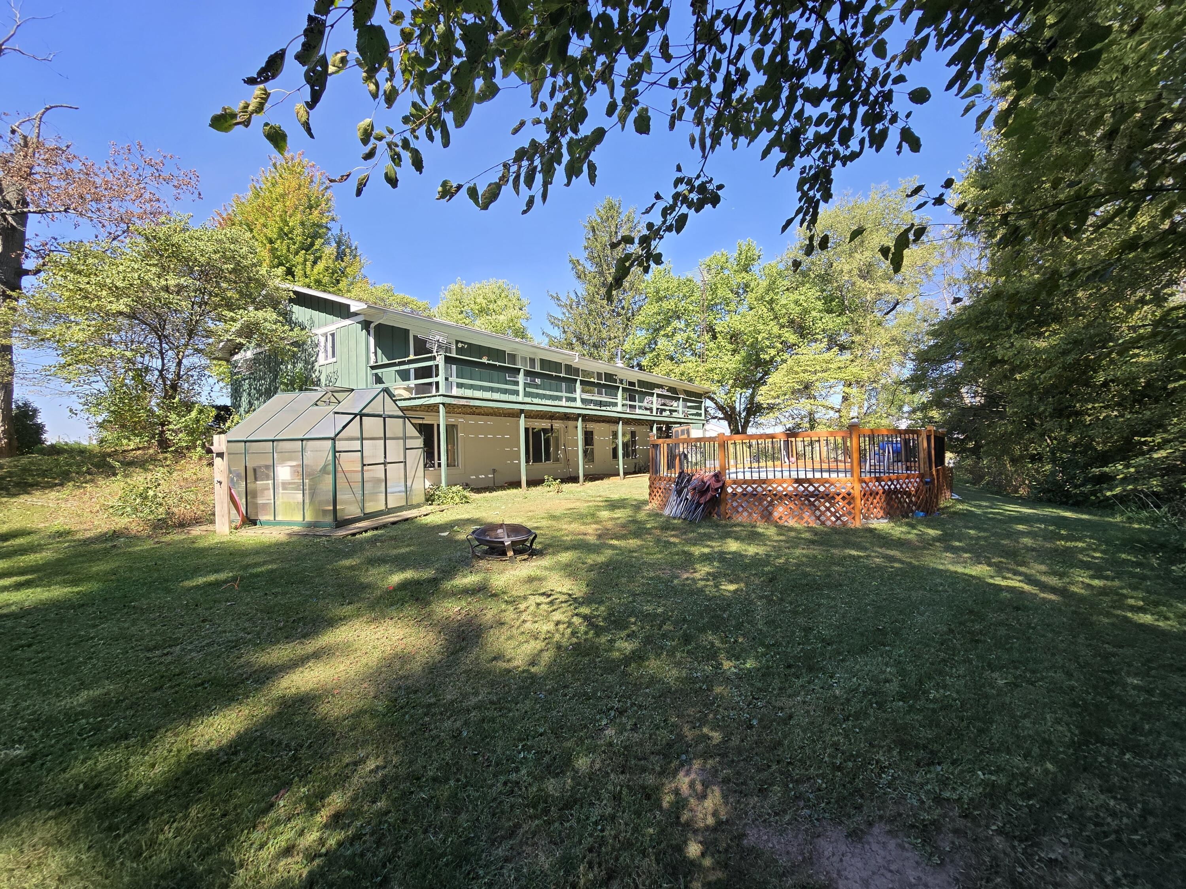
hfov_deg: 106.2
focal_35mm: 13
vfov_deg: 89.9
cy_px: 444
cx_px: 593
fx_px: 445
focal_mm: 2.2
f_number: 2.2
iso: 50
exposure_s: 1/572
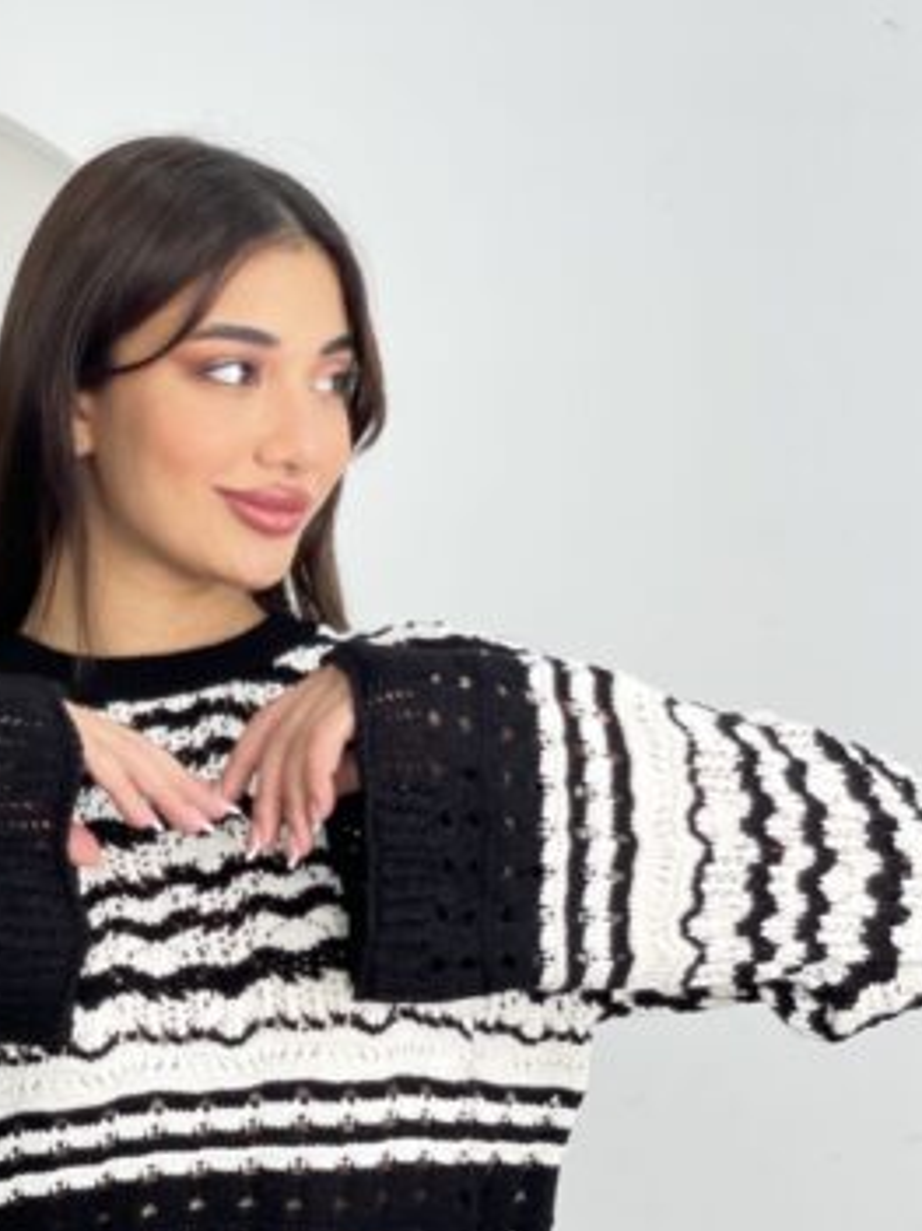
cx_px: 172
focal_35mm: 89
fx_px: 3163
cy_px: 712
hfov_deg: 16.5
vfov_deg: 22.0
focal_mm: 6
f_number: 2
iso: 32
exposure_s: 1/122
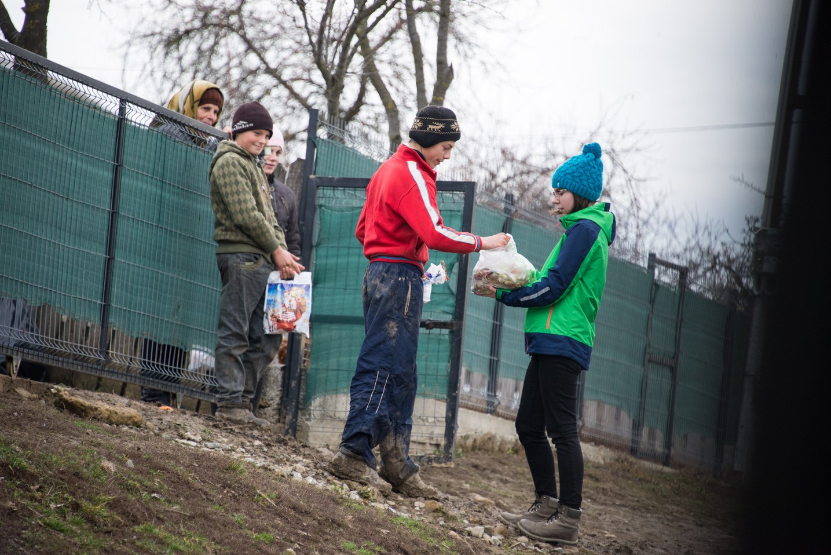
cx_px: 416
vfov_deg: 5.5
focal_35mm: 250
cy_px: 278
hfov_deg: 8.2
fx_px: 5773
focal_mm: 250
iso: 1400
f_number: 5.6
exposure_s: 1/500
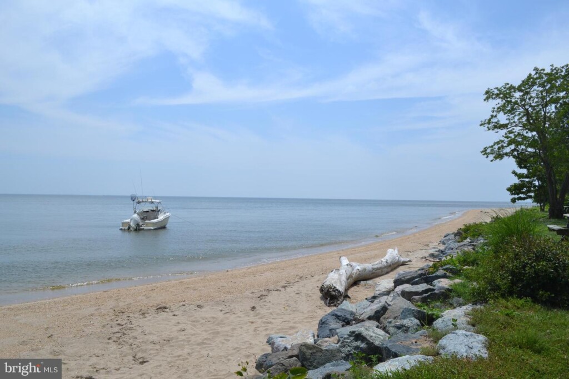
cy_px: 190
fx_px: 427
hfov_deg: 67.4
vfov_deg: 47.9
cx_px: 284
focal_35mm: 27
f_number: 9
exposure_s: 1/320
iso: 100
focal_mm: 18
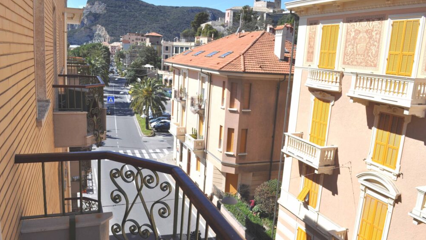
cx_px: 214
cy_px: 125
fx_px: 328
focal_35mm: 29
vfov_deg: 40.2
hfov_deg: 66.1
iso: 200
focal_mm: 18
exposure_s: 1/400
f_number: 10
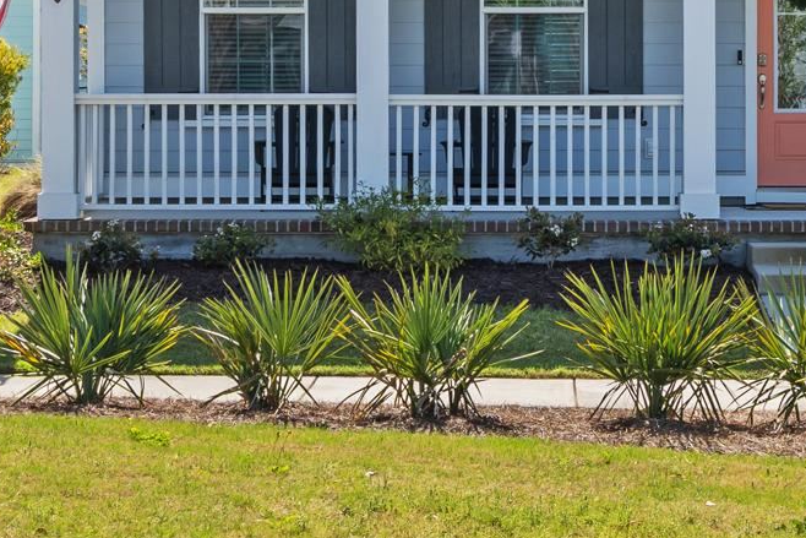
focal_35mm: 95
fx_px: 2127
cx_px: 552
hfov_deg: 21.4
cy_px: -257
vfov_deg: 13.6
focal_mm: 25
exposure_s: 1/250
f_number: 8
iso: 400
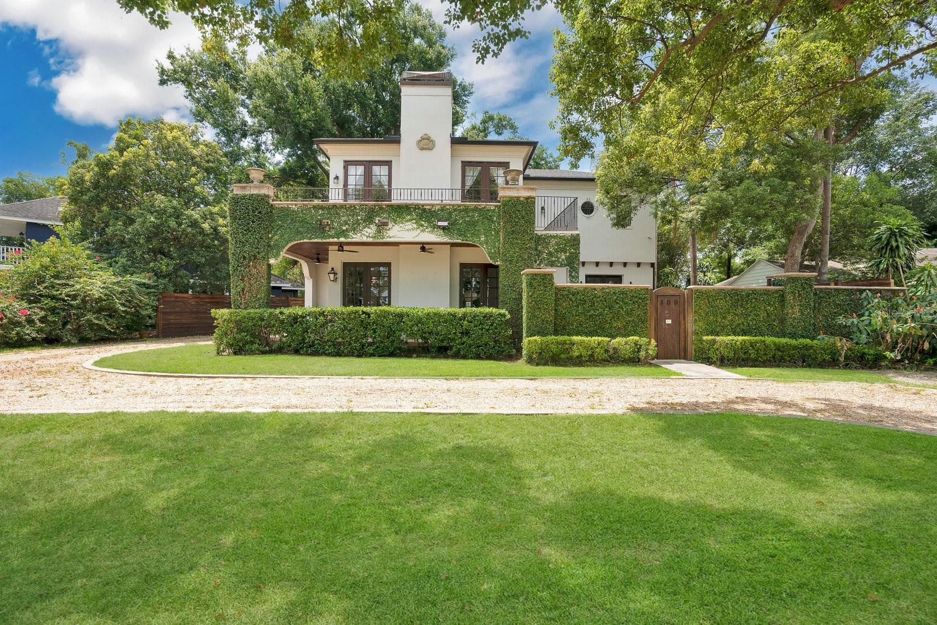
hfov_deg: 96.7
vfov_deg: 73.8
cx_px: 468
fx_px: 416
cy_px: 312
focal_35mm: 16
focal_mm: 16
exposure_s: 1/125
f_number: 8
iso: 100
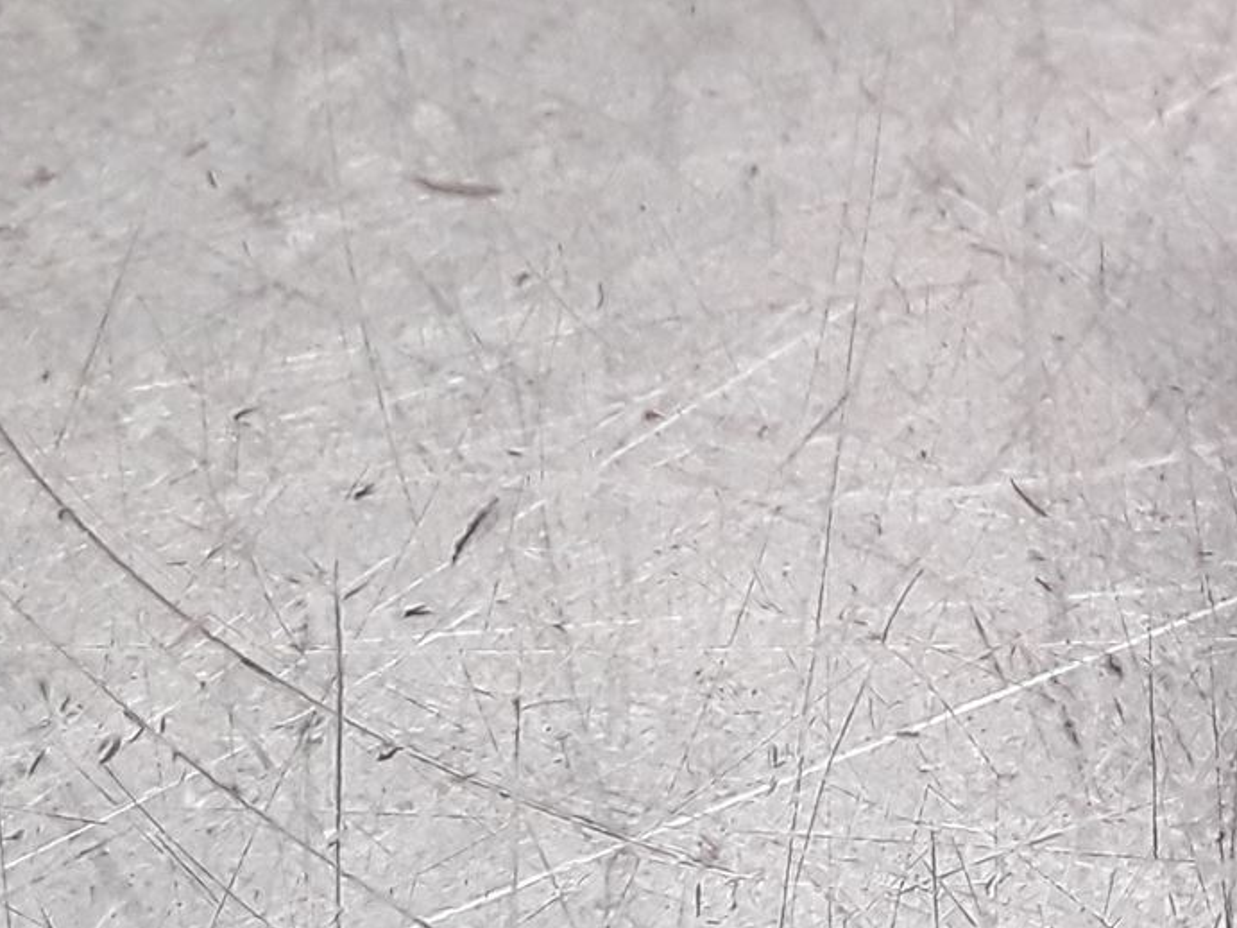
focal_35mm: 83
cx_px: 1613
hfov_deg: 21.3
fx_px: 2965
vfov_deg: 17.7
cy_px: 285
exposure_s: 1/100
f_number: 1.9
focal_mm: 2.91
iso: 100
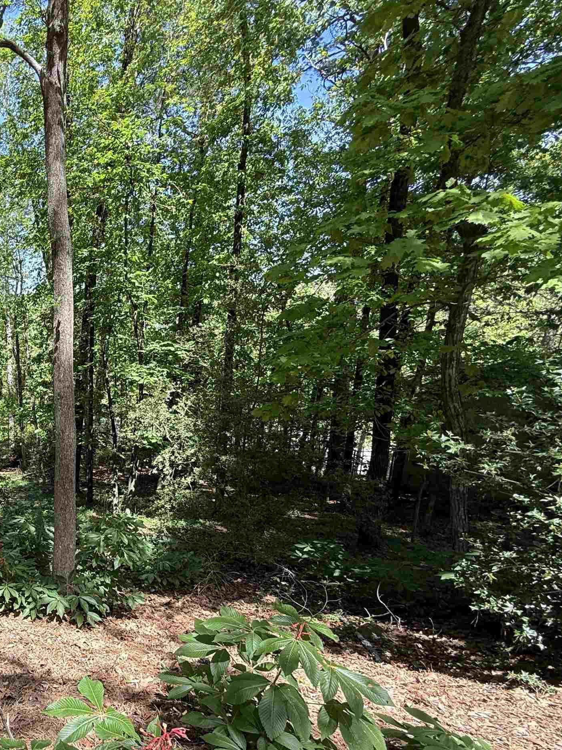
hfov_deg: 47.4
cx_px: -16
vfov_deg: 73.0
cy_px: 455
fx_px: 498
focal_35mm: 23
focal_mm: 2.22
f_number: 2.2
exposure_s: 1/243
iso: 50
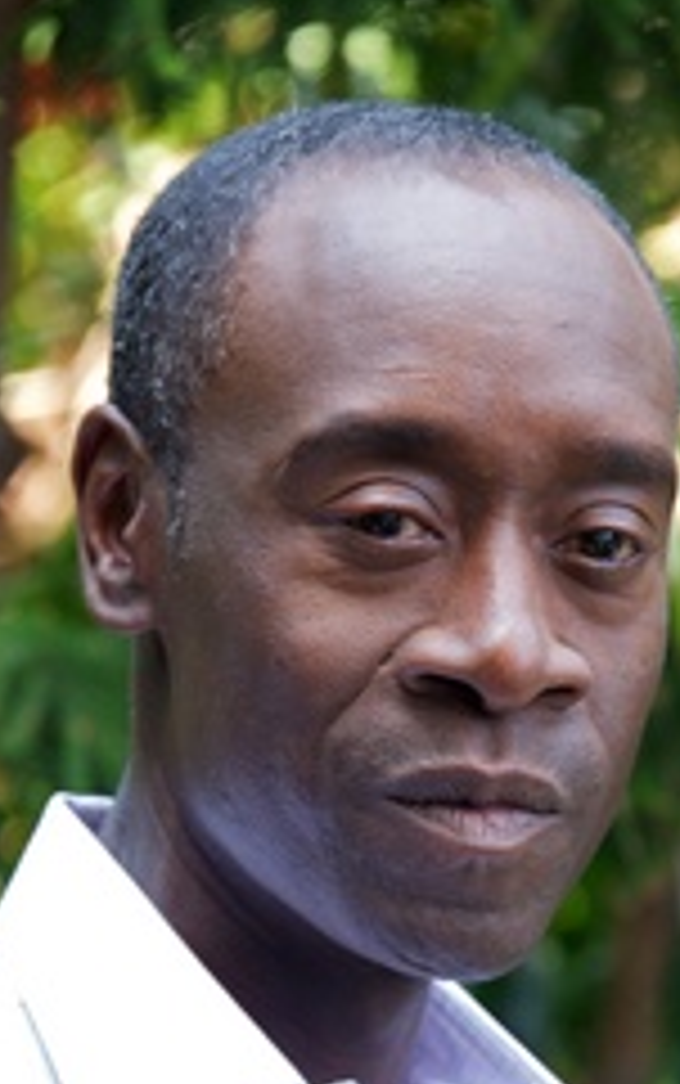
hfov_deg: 3.4
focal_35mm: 389
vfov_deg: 5.4
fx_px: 11514
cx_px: 477
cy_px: 864
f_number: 7.1
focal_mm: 230
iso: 1600
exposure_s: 1/60
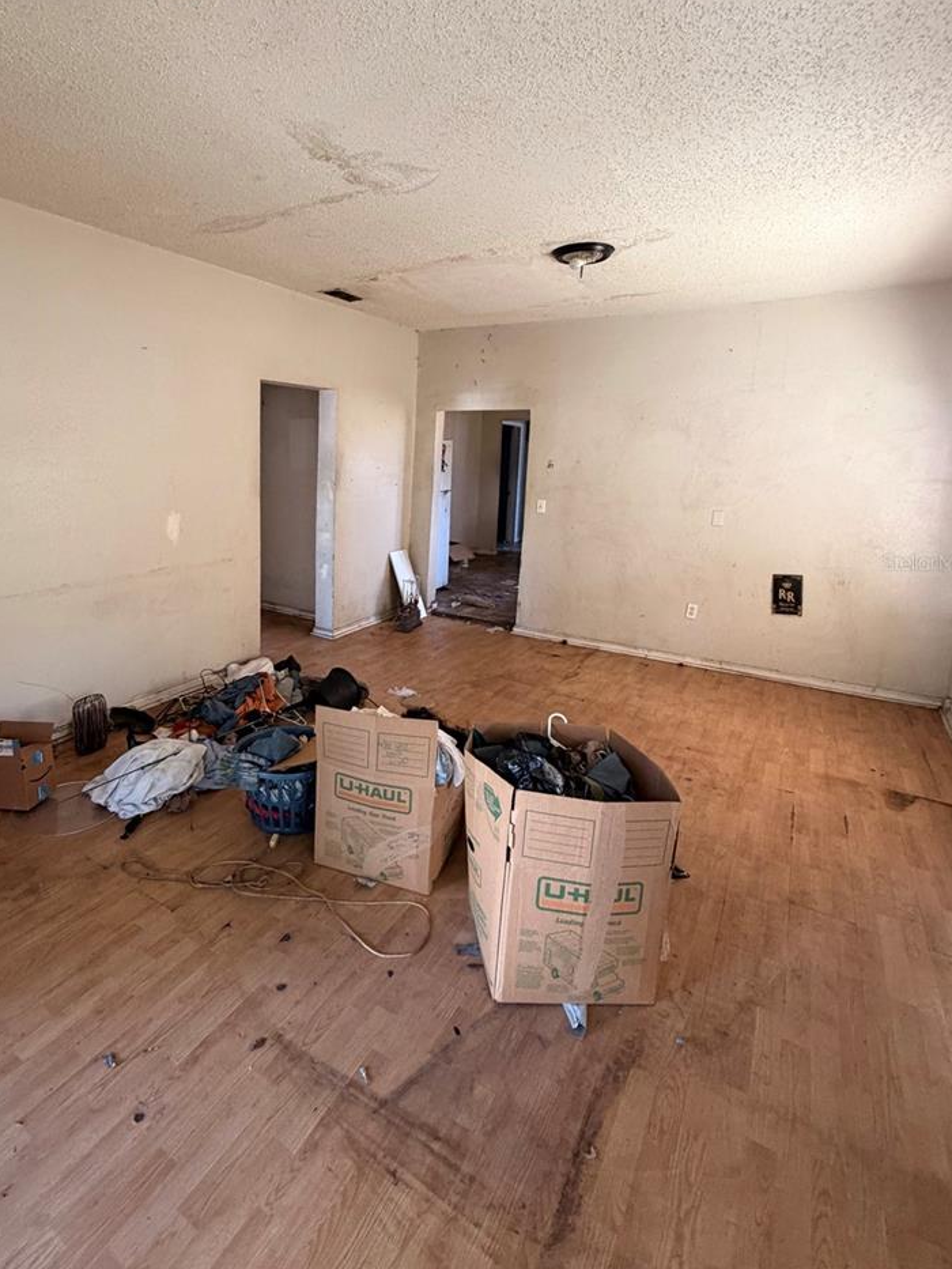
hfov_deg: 70.6
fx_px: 660
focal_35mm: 18
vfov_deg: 87.4
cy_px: 562
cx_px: 367
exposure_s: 1/60
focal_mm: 2.22
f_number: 2.2
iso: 400
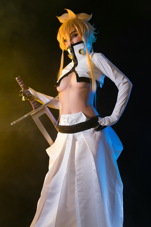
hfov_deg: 27.9
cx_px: 76
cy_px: 114
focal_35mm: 48
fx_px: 304
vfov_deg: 40.8
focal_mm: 48.4
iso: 400
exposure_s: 1/100
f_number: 5
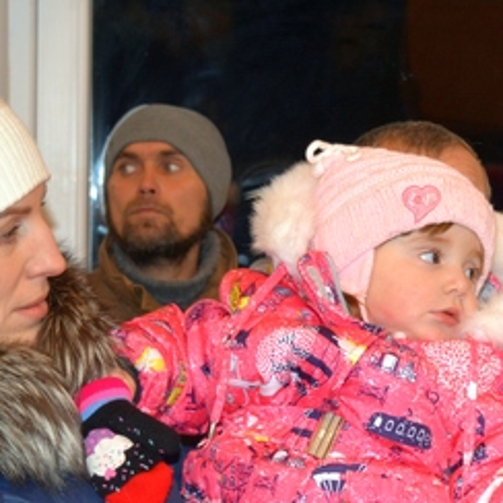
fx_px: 2088
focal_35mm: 127
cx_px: 338
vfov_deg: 13.7
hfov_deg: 13.7
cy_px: 374
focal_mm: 38
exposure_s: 1/60
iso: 800
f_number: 4.8
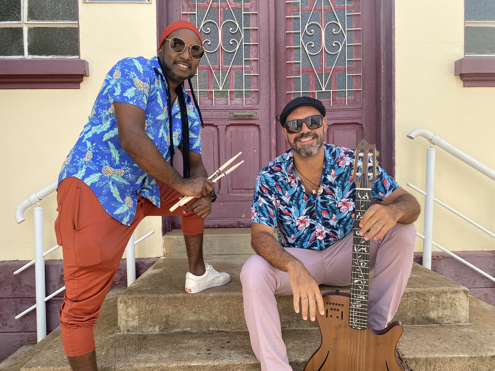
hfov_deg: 67.3
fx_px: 372
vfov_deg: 53.1
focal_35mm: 26
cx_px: 248
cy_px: 186
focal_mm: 4.25
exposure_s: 1/620
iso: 32
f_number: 1.8
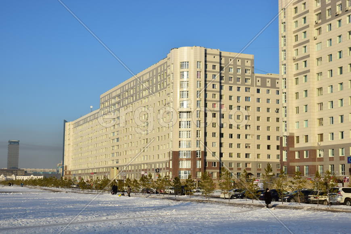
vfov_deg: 23.8
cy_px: 117
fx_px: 556
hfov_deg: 35.1
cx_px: 176
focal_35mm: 57
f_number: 9
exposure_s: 1/250
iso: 100
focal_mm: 38
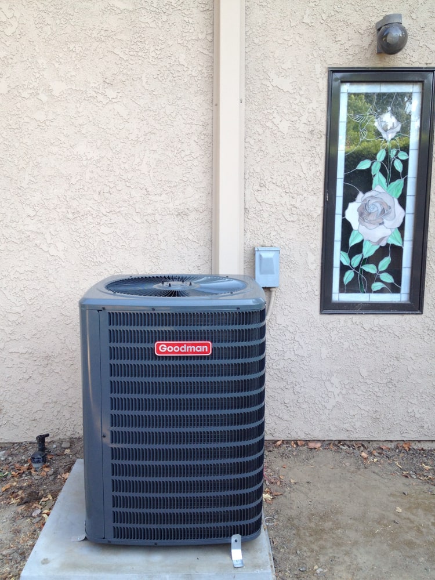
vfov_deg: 52.6
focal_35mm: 35
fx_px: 586
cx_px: 218
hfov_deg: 40.7
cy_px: 290
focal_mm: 4.28
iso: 50
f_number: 2.4
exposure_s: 1/130
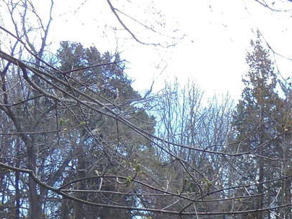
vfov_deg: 14.3
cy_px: 349
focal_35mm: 95
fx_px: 801
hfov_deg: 19.6
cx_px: 334
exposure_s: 1/250
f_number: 2.9
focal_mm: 4.3
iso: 64
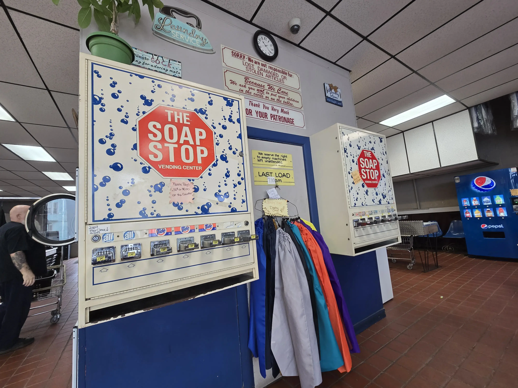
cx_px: 259
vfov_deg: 89.9
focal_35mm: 13
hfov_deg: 106.2
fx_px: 195
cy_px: 194
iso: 125
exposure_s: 1/60
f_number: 2.2
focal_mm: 2.2
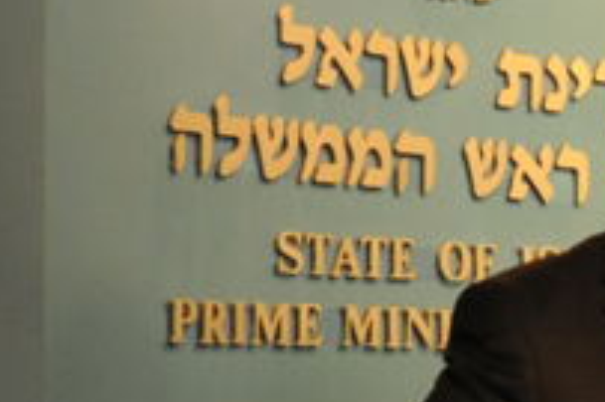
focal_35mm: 182
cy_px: 411
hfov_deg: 10.3
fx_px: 3056
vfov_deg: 7.5
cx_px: 1264
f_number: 2.8
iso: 320
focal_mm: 24
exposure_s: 1/100
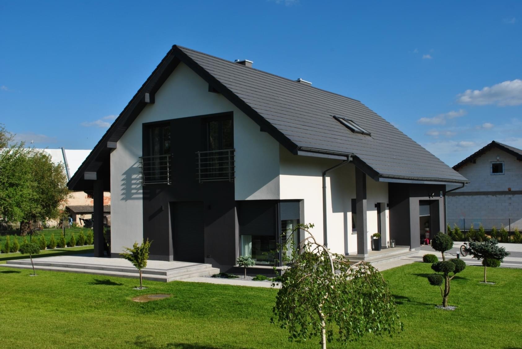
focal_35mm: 39
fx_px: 566
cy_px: 174
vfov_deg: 34.3
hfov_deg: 49.5
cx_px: 261
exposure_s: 1/250
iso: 110
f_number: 10
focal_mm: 26
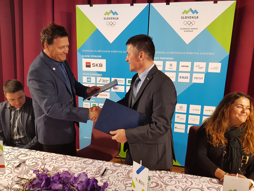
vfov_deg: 53.1
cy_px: 96
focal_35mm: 26
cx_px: 127
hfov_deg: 67.3
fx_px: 191
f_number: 1.7
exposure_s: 1/50
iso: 125
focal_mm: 4.2
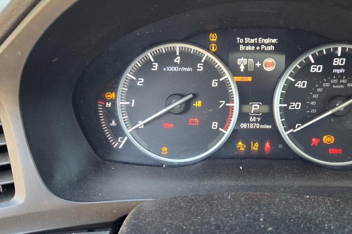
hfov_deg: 52.4
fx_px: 352
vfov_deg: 36.8
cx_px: 225
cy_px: 134
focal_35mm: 36
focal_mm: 5.4
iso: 250
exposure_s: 1/120
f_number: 1.8
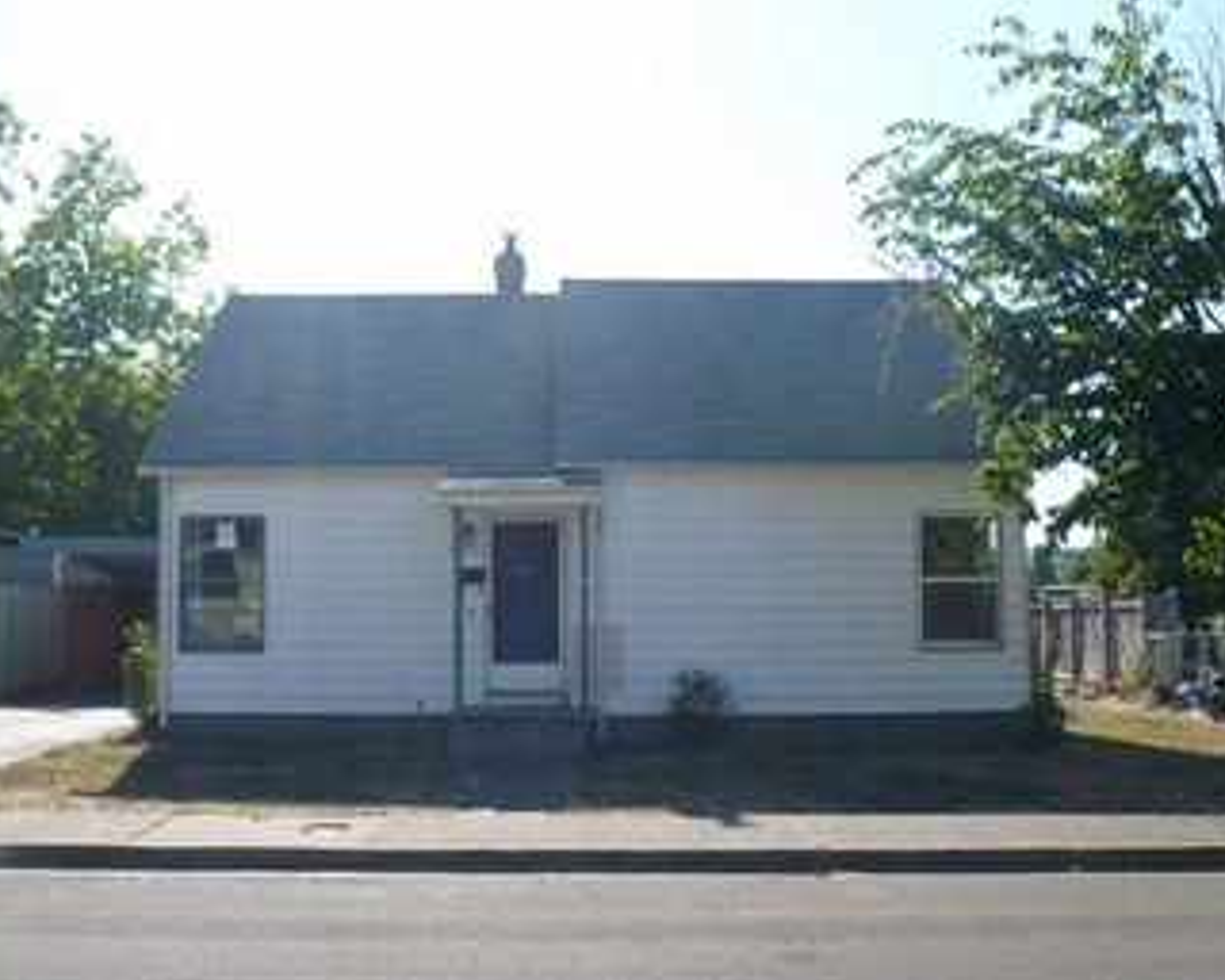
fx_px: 1341
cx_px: 620
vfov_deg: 40.1
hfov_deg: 49.1
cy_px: 494
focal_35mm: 37
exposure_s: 1/125
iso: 100
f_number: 8
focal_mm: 5.8
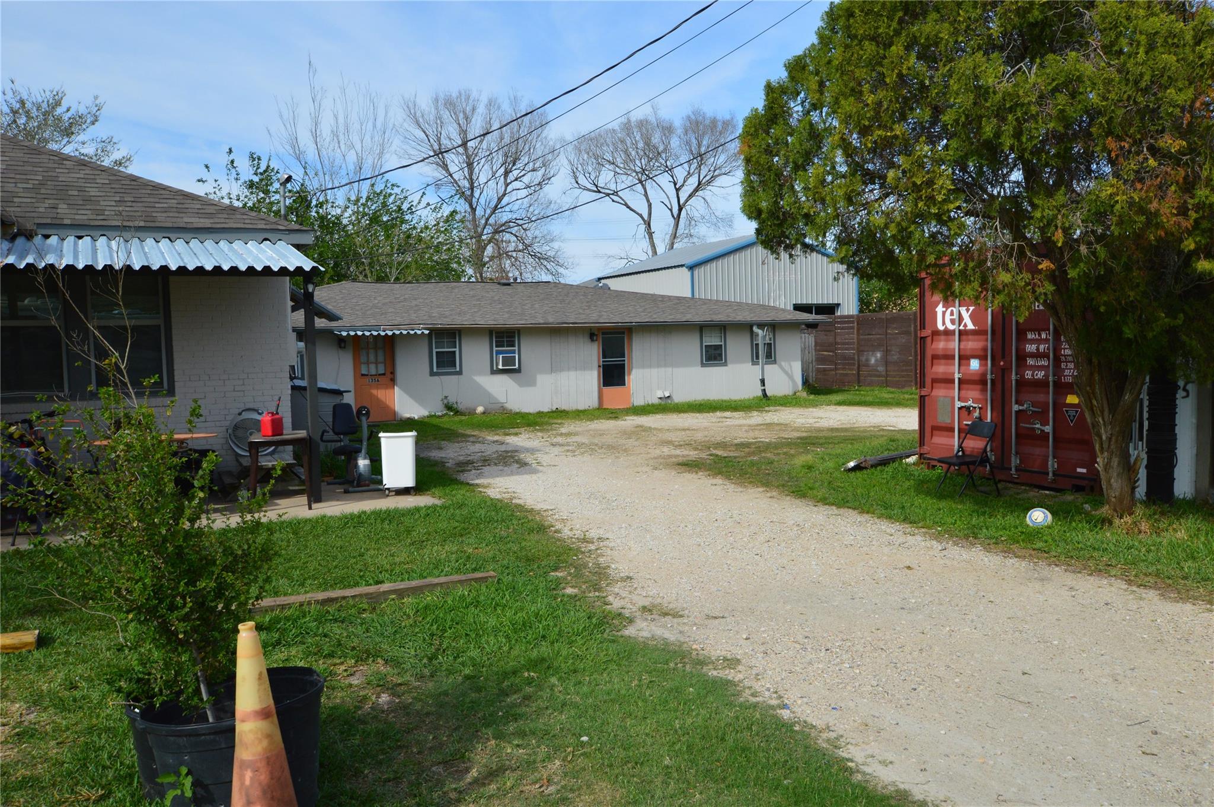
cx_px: 607
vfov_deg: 43.5
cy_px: 404
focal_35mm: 30
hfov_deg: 62.0
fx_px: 1011
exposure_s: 1/500
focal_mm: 20
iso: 400
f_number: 11
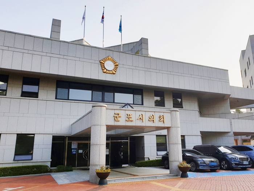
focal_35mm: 26
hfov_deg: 67.3
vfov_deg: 53.1
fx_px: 191
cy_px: 96
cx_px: 127
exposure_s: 1/2506
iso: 50
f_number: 2.4
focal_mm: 4.3
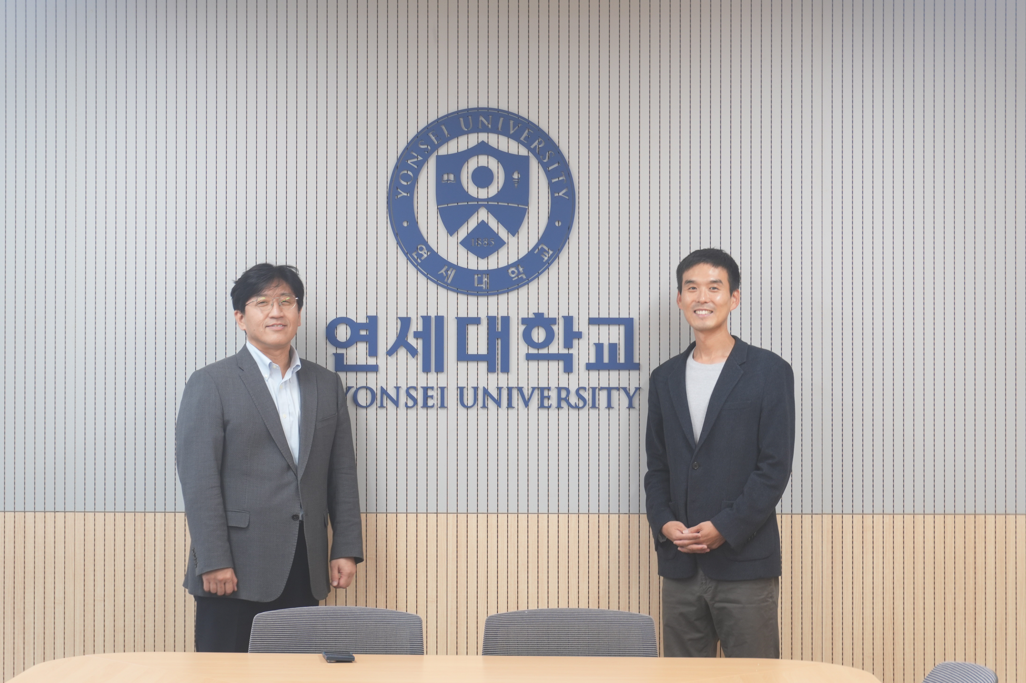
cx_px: 513
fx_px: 2137
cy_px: 342
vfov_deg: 18.2
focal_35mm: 75
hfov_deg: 27.0
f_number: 7.1
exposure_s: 1/4
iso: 200
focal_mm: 50
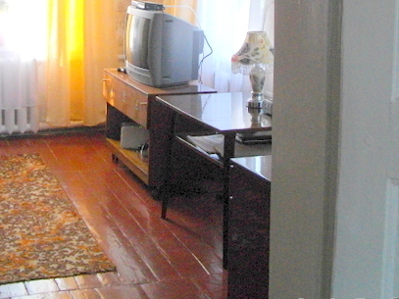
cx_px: 147
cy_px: 29
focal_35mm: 61
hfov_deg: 31.5
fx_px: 703
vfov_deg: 23.4
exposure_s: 1/80
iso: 200
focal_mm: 5.7
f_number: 2.9
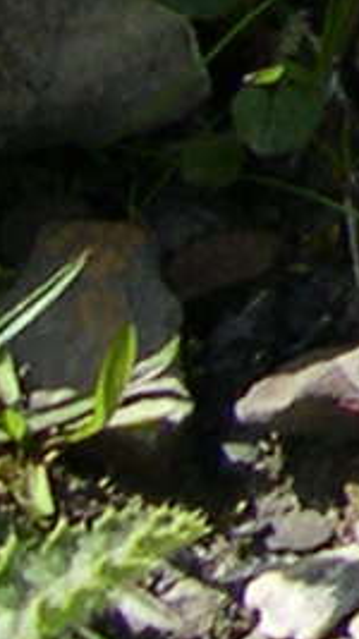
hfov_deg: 3.0
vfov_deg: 5.9
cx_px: 2401
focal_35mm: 352
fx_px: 5963
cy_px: -780
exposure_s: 1/135
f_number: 7.6
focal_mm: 8
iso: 100
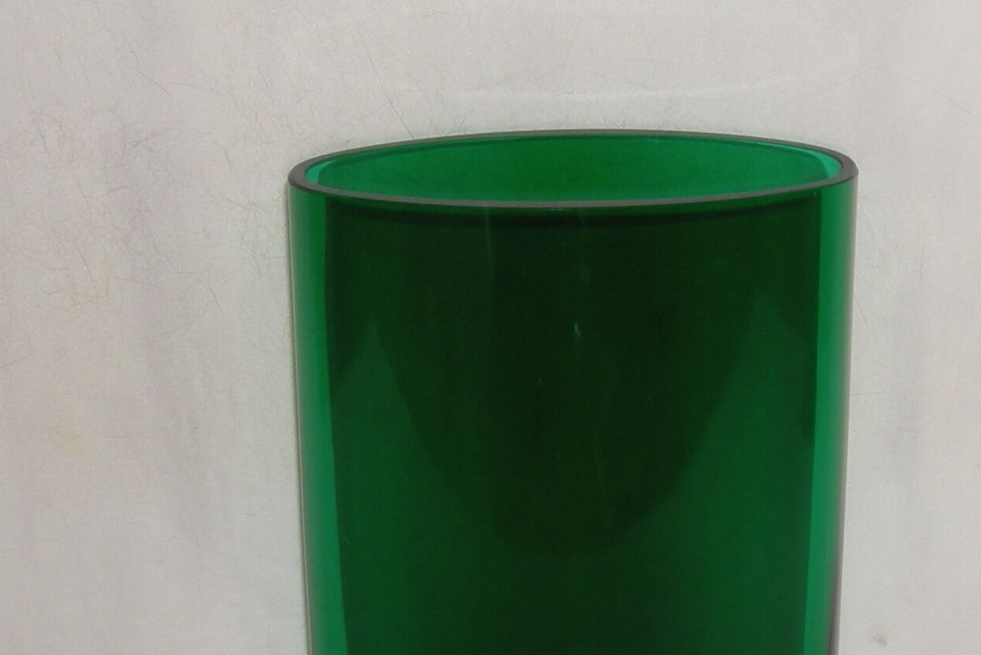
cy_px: 608
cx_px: 659
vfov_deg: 15.2
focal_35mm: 89
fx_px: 2426
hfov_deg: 22.8
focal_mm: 5.7
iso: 50
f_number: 2.8
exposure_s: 1/49
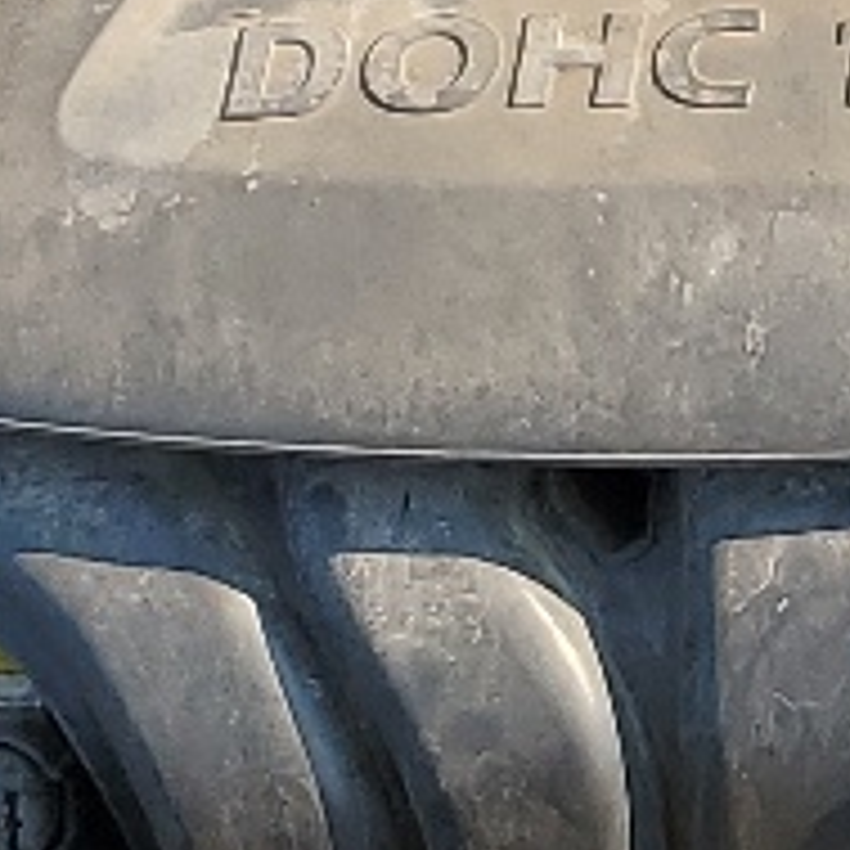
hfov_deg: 8.8
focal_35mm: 195
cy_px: 513
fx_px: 5417
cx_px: 1192
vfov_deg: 9.0
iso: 50
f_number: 1.5
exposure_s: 1/833
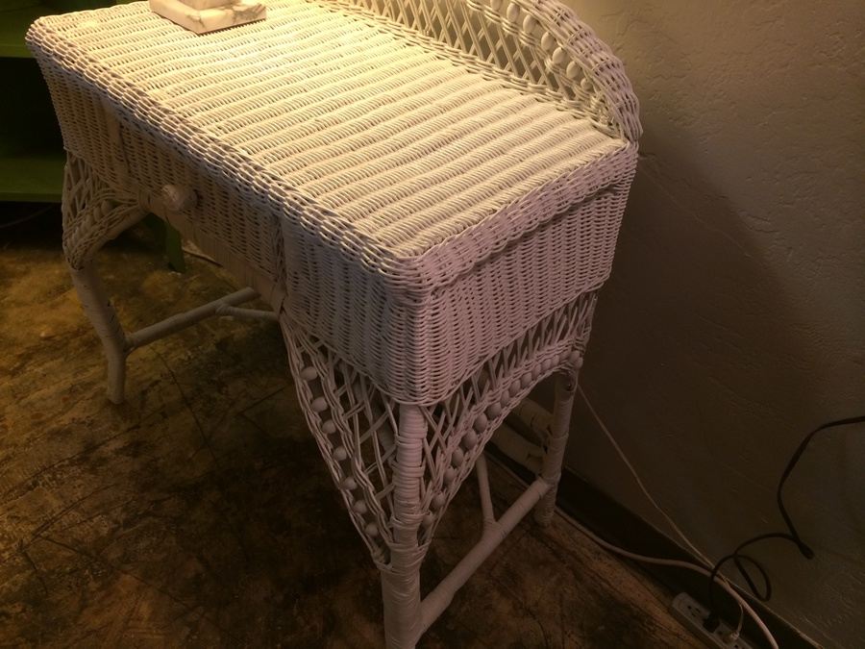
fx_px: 750
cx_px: 432
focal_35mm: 30
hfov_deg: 60.0
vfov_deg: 46.8
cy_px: 324
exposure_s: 1/30
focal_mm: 4.12
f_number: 2.2
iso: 80
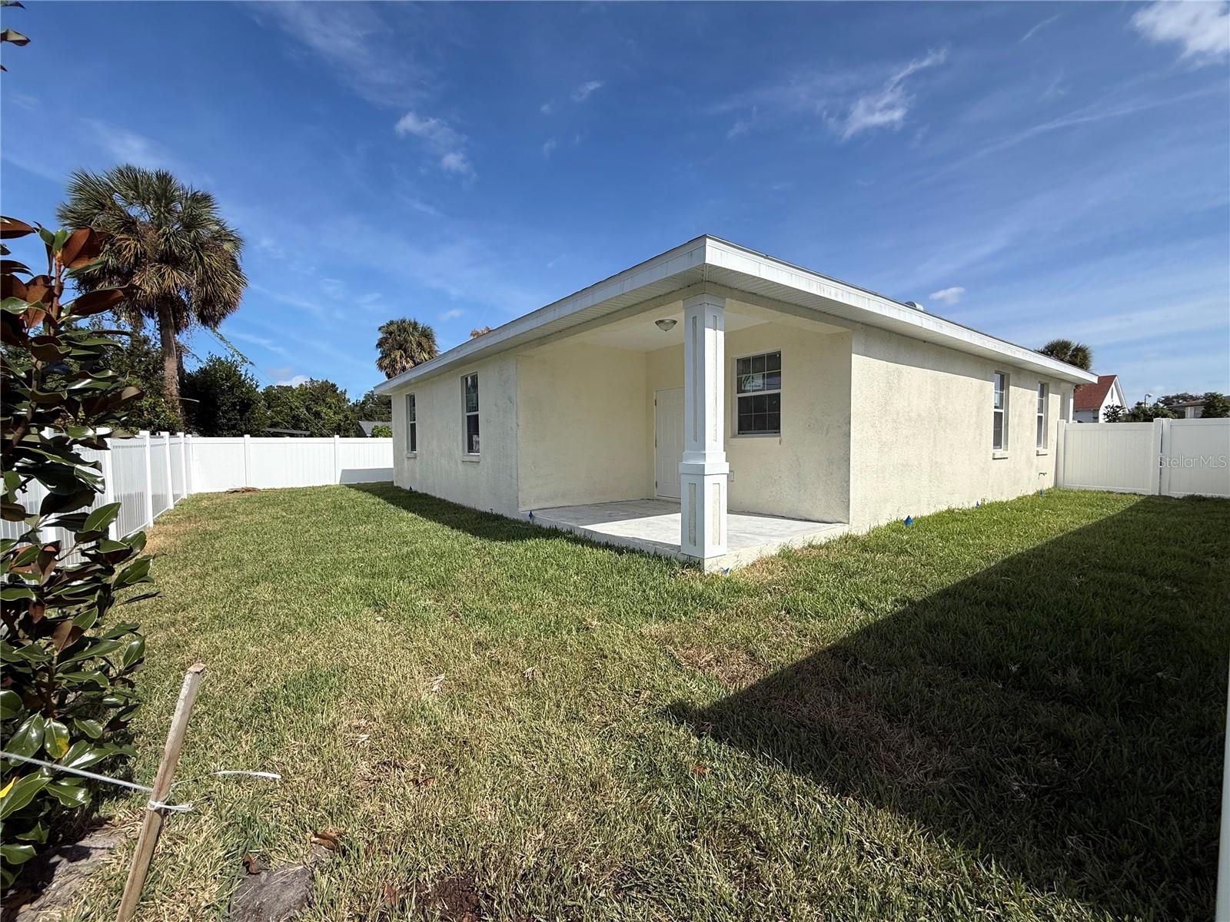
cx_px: 615
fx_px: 497
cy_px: 461
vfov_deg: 85.7
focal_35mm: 14
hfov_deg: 102.1
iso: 50
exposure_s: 1/3125
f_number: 2.2
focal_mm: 2.22
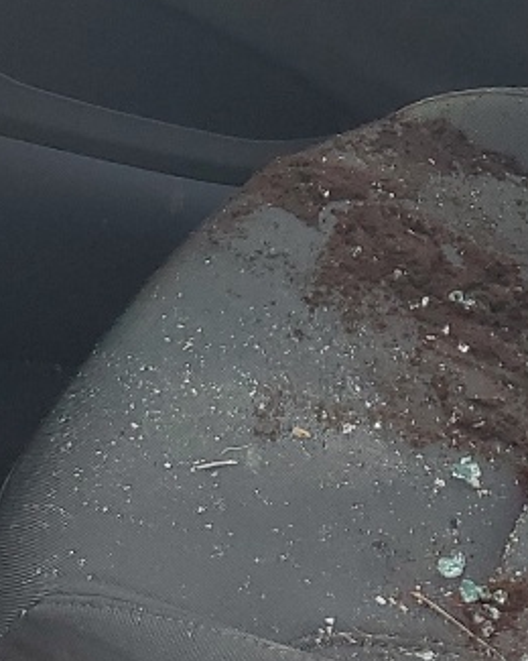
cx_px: 396
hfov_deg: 12.3
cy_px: -79
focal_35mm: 125
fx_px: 2442
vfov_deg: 15.0
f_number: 1.5
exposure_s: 1/385
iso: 50
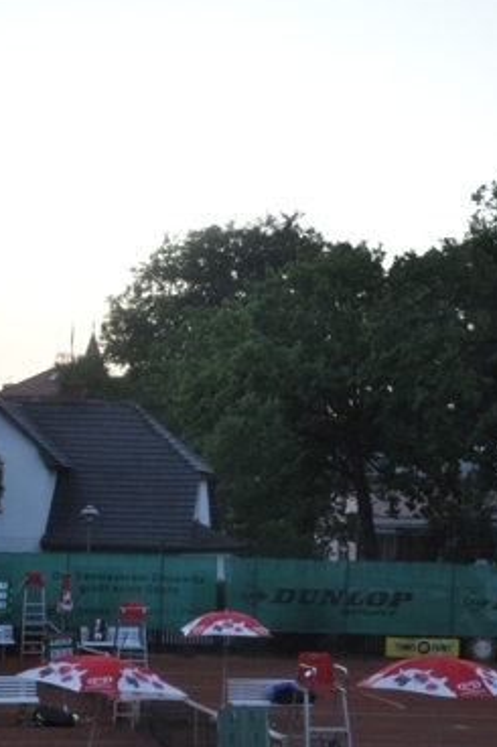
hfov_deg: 12.9
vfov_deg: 19.3
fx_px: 2197
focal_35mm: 106
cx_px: 243
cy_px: 408
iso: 1600
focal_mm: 58
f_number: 5
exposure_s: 1/200
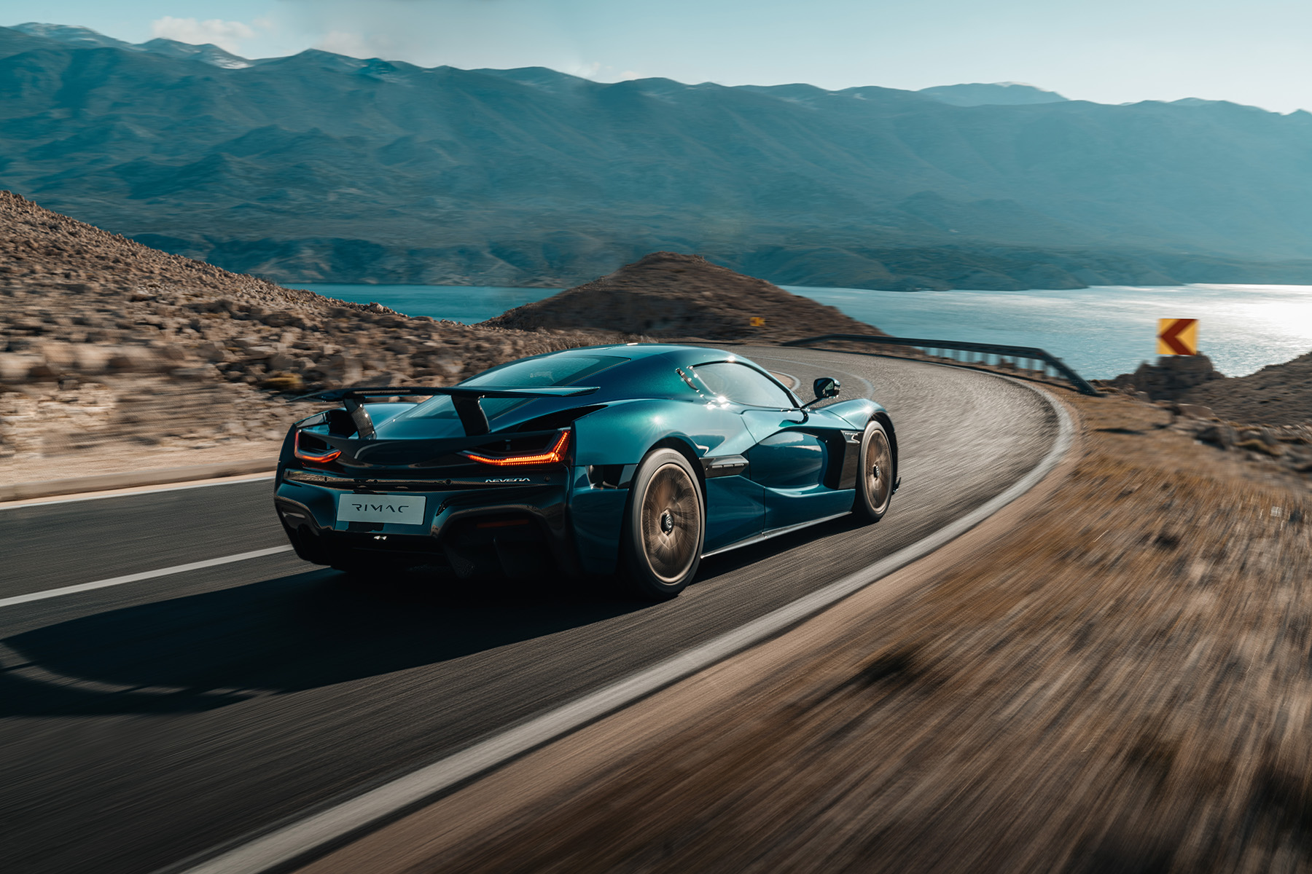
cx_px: 656
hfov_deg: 55.8
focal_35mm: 34
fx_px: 1239
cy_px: 437
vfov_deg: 38.9
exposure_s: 1/2
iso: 50
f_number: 10
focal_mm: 34
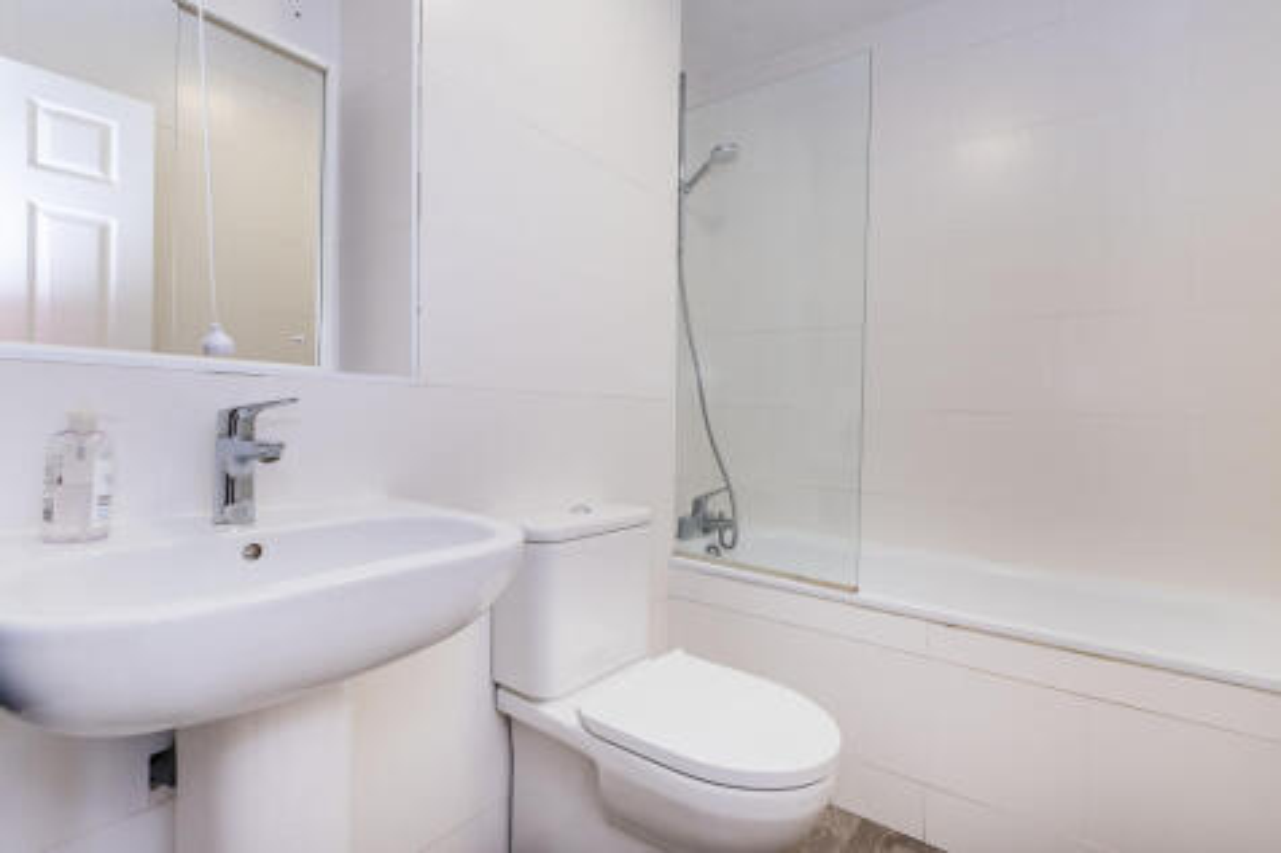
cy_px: 426
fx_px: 534
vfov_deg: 77.3
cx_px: 640
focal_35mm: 15
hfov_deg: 100.4
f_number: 6.4
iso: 400
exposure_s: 1/40
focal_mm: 10
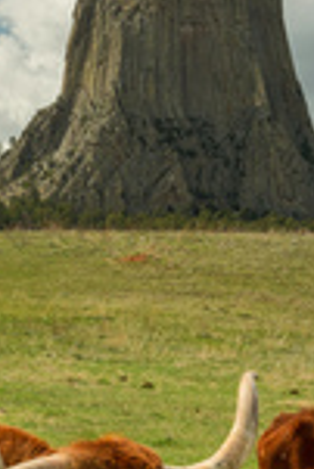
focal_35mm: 179
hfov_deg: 7.7
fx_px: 2336
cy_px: 453
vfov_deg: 11.4
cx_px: 103
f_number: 10
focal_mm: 45
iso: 400
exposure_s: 1/320
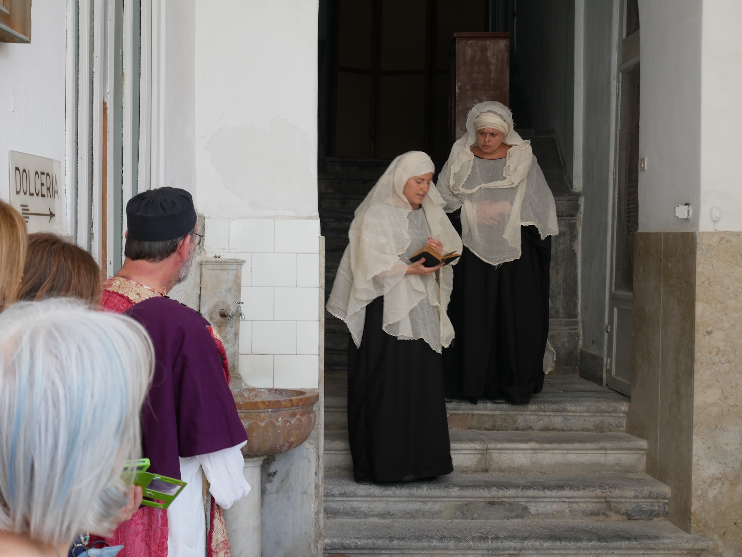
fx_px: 1372
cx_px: 371
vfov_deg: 22.9
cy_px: 278
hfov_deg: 30.3
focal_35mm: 64
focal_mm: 32
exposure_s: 1/15
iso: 200
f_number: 5.6
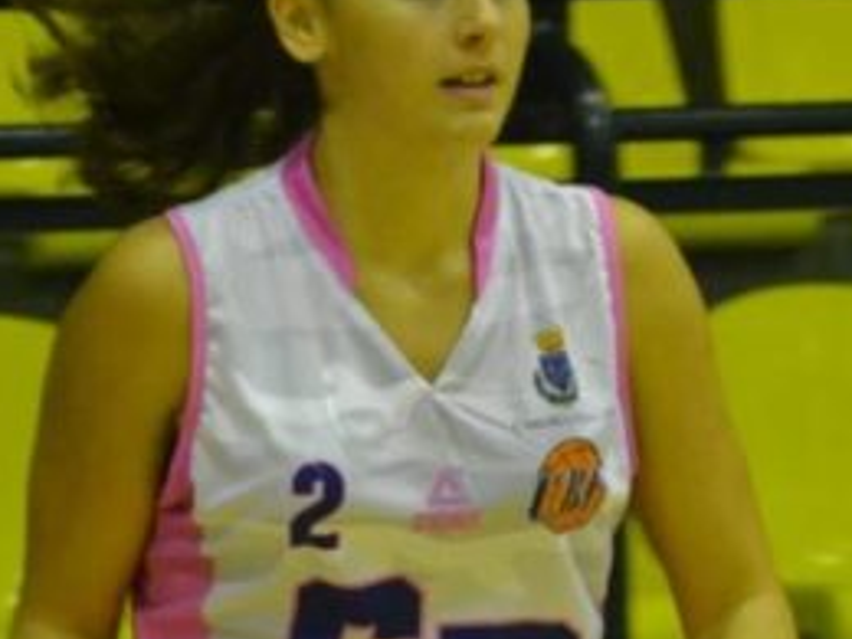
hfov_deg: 3.5
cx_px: 524
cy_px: 298
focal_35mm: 559
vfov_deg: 2.7
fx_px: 13766
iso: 3200
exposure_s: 1/80
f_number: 5
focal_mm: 145
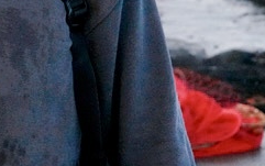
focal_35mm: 225
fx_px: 1626
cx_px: -156
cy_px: -126
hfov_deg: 9.0
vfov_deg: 5.8
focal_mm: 52
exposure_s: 1/2500
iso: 6400
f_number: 9
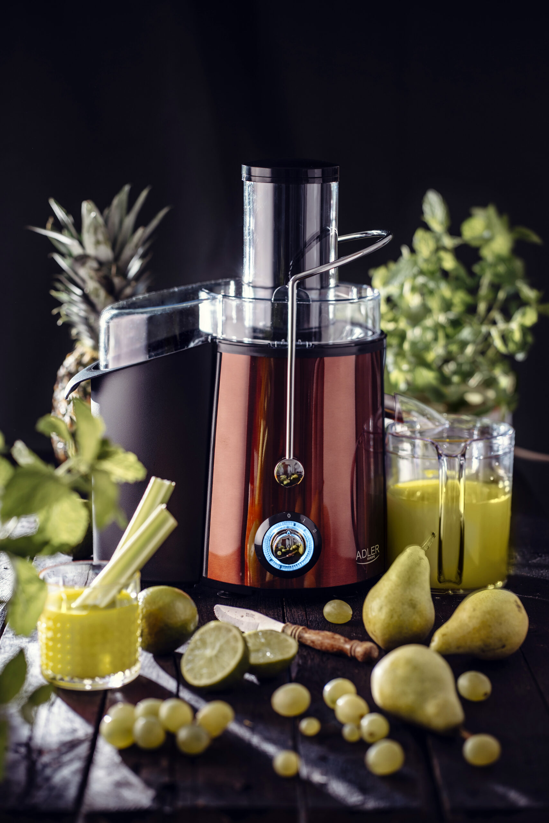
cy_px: 412
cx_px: 274
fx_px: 1944
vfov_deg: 23.9
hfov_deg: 16.1
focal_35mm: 85
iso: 100
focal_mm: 85
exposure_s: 1/30
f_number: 3.5
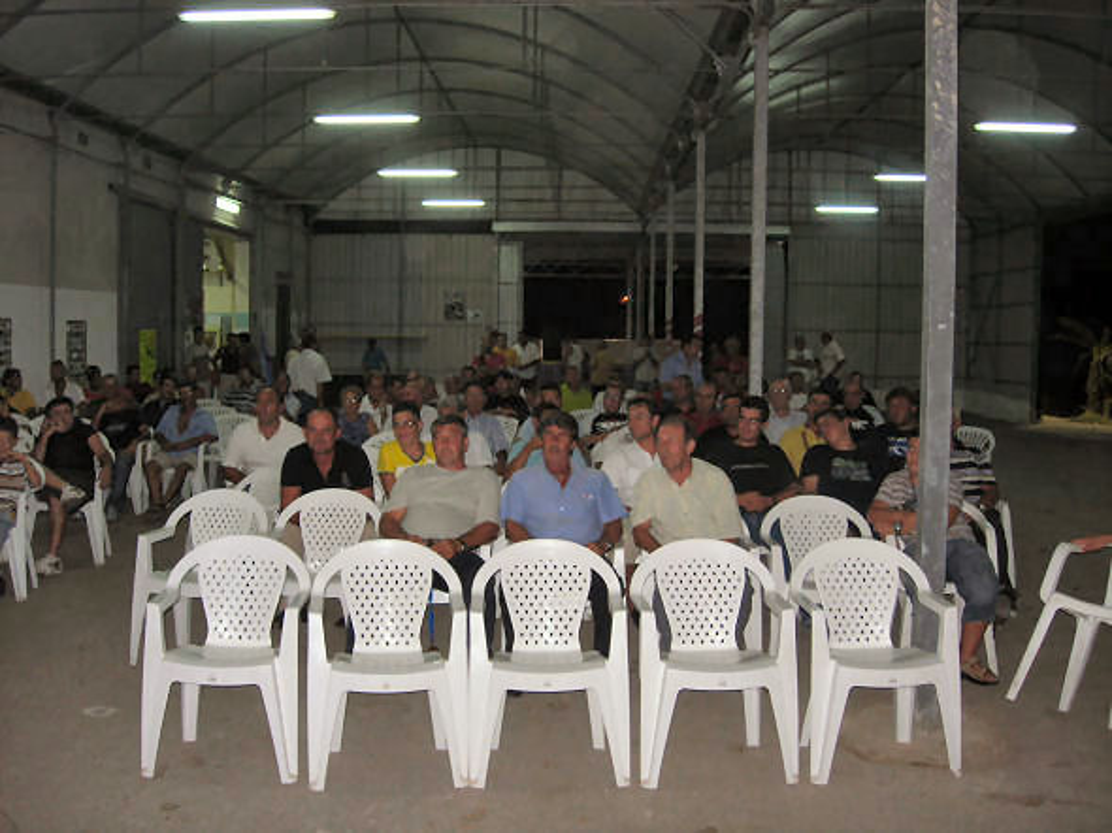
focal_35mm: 38
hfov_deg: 49.0
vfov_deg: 37.7
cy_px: 416
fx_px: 1220
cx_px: 556
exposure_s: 1/60.1
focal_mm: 7.8
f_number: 2.8
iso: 100
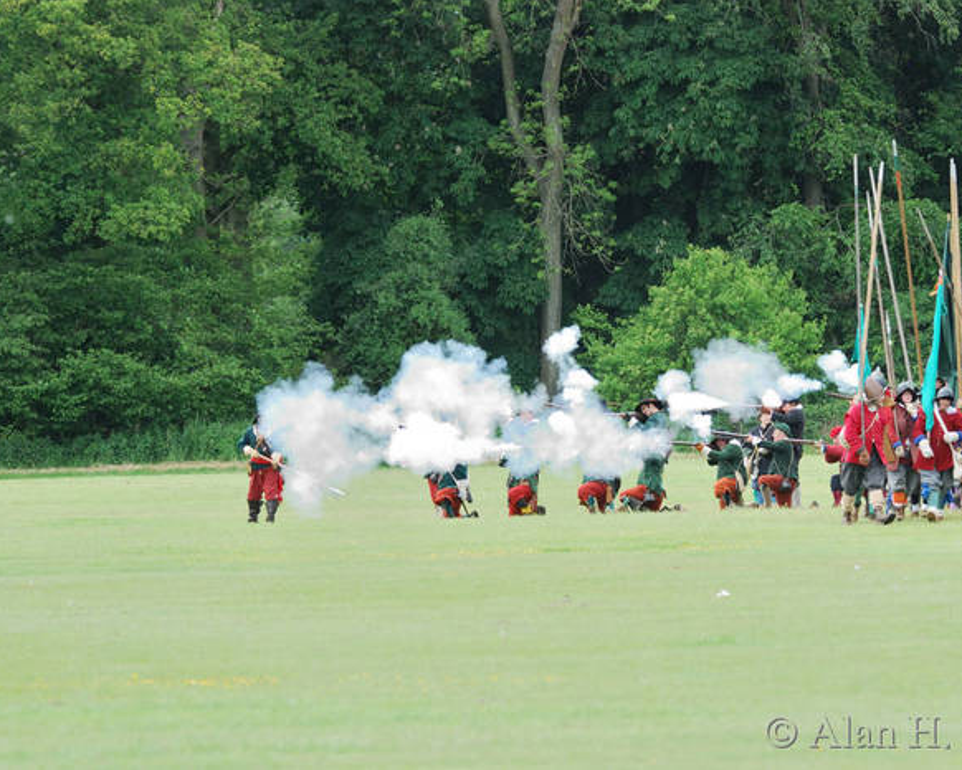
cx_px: 574
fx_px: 9655
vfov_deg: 4.6
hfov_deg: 5.7
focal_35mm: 339
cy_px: 385
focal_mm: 200
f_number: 5.3
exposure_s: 1/500
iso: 560
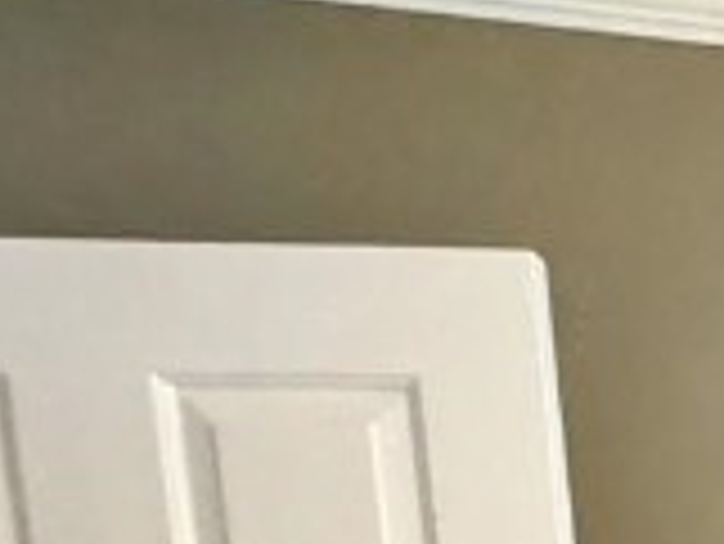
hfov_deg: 15.8
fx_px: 1863
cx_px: 1560
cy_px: 1079
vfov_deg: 14.1
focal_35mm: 89
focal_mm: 2.22
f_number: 2.2
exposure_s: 1/60
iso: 1000
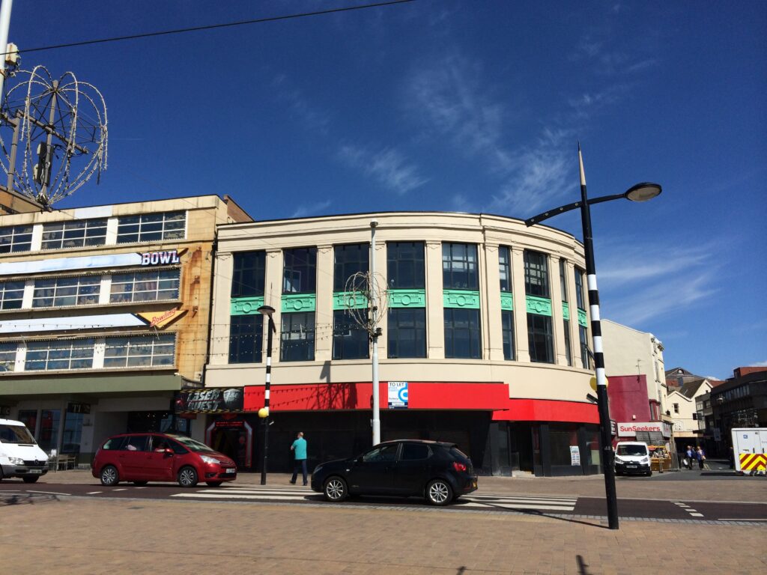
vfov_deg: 46.8
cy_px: 288
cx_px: 384
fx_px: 665
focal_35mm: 30
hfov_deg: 60.0
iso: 40
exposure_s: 1/4566
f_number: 2.2
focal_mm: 4.12
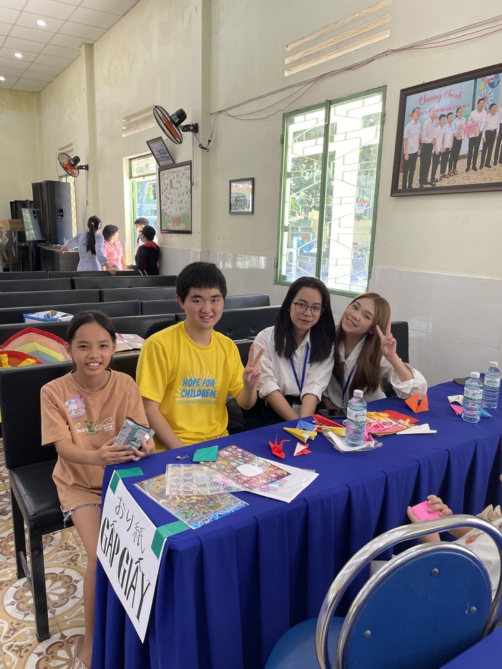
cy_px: 334
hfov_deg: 53.1
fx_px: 503
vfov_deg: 67.3
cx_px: 251
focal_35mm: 26
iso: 100
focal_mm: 4.2
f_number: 1.6
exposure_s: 1/121
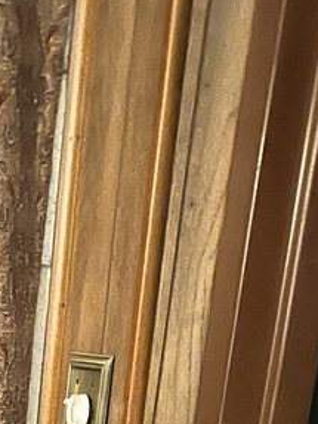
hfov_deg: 13.9
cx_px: -66
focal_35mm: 103
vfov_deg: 16.7
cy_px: 704
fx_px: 1263
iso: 640
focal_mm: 5.7
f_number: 1.5
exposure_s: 1/9
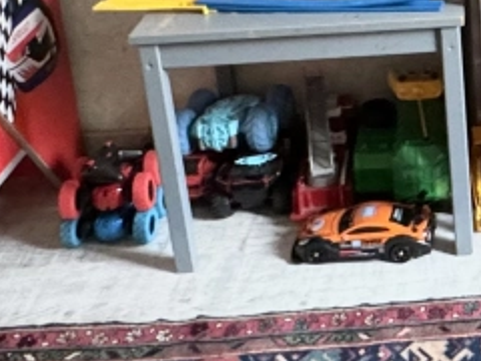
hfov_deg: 24.9
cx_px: 527
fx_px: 1014
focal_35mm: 73
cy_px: -127
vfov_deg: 18.5
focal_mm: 2.22
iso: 1000
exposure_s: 1/50
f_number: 2.2
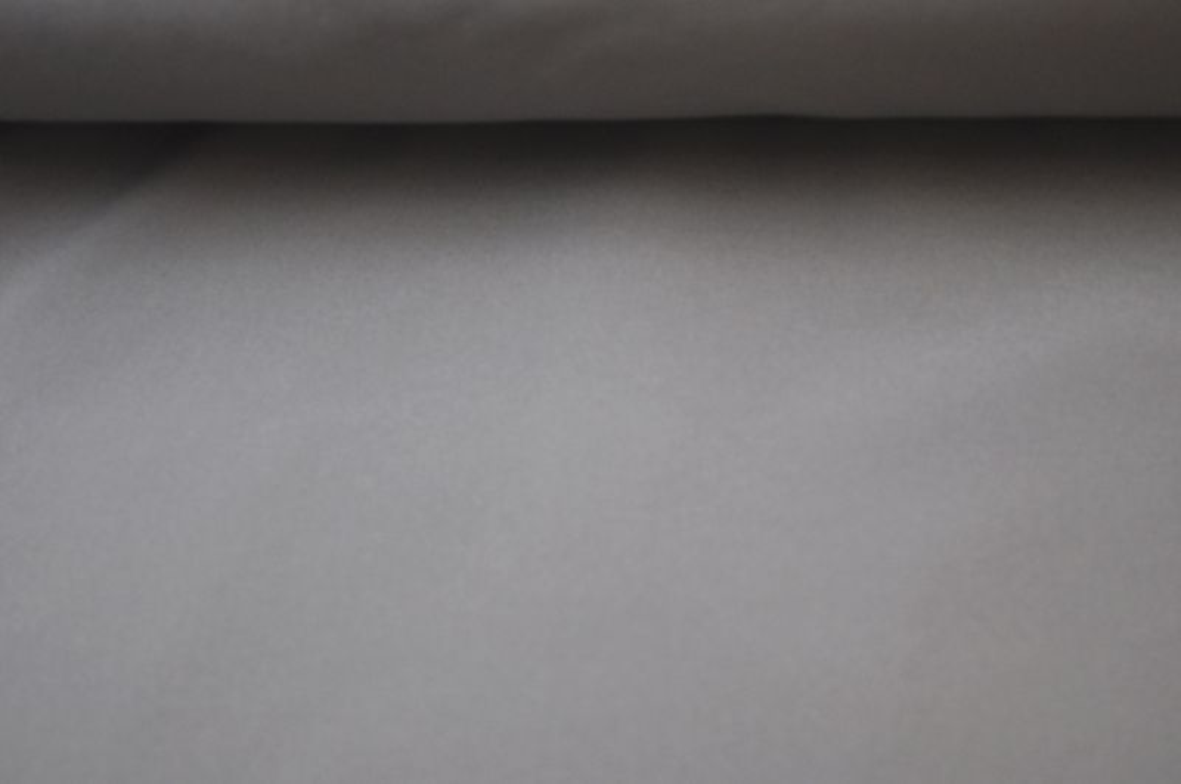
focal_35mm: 69
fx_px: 2260
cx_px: 590
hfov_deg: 29.3
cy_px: 392
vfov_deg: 19.7
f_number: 5
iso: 640
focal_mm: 46
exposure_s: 1/60
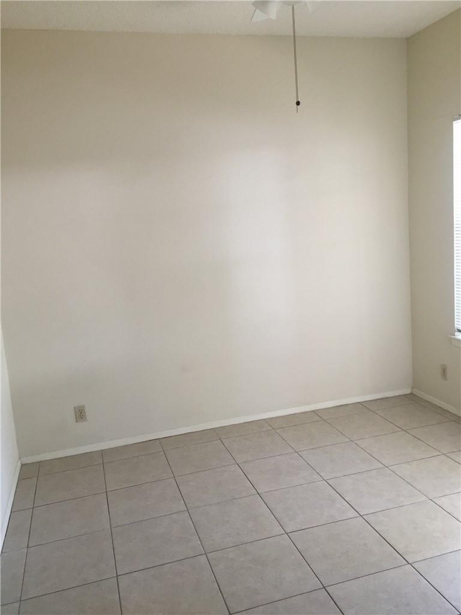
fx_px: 515
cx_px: 230
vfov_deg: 61.7
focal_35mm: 29
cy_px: 308
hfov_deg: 48.2
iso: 40
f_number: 2.2
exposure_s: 1/30
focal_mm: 4.15
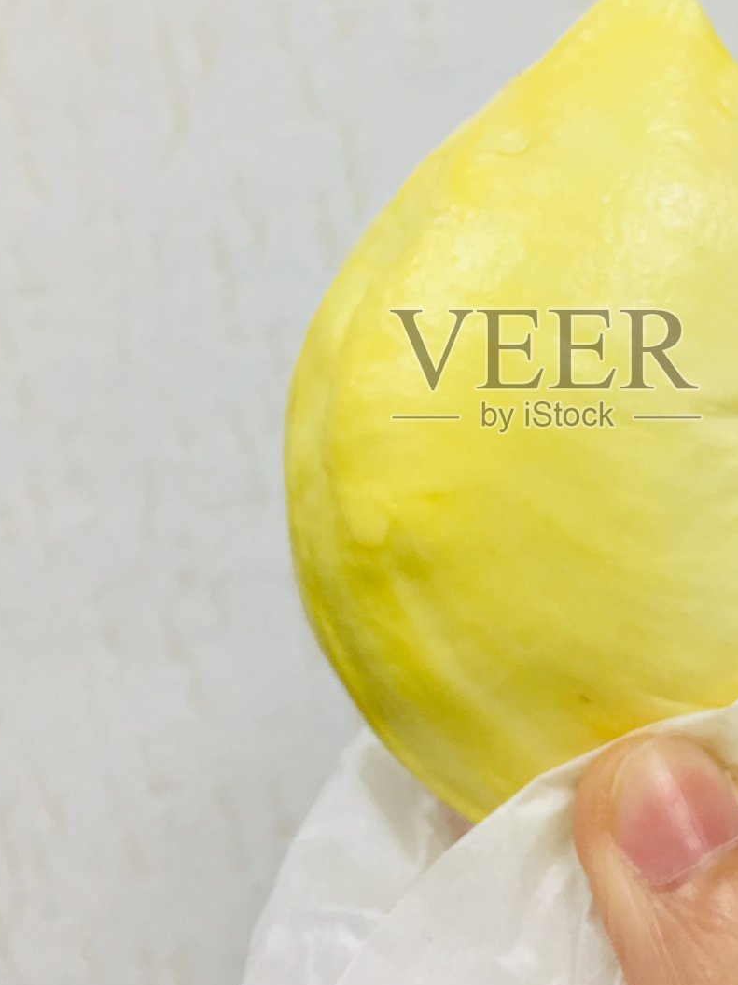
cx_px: 546
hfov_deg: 32.3
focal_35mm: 44
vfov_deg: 42.6
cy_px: 372
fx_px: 1251
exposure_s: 1/33
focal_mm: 4.15
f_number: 2.2
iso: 100
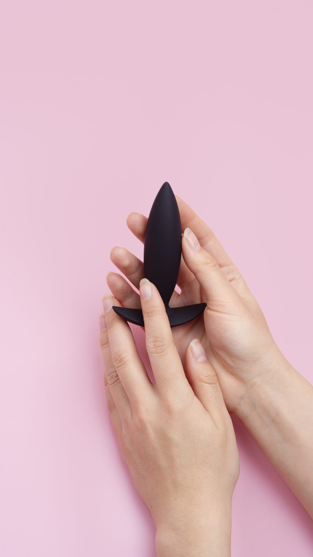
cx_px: 166
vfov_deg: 23.7
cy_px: 281
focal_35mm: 90
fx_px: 1328
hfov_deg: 13.4
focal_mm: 85
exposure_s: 1/160
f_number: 10
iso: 200
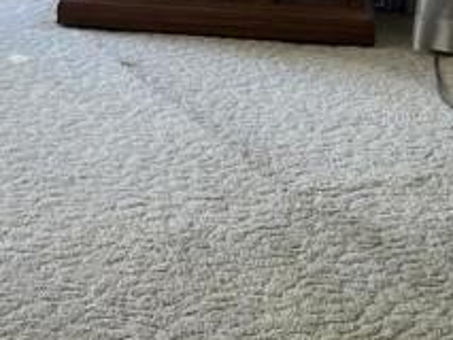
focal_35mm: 125
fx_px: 1637
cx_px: 34
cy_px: -147
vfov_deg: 11.4
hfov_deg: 15.5
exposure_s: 1/143
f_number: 1.5
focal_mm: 5.7
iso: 32
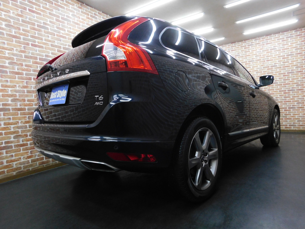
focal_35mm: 23
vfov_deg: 58.9
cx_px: 152
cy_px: 114
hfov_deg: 73.9
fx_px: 203
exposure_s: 1/30
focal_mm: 4
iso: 400
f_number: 3
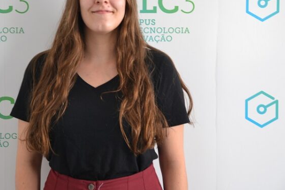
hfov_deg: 20.2
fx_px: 799
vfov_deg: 13.5
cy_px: 64
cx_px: 117
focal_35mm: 101
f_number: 3.8
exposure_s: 1/20
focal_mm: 50
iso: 400
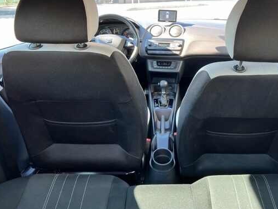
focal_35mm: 33
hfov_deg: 55.1
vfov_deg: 42.9
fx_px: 265
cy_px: 91
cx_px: 162
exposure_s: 1/121
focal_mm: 5.7
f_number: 1.5
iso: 100
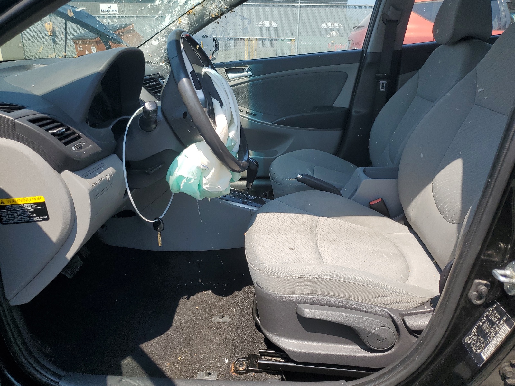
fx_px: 387
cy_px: 193
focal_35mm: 26
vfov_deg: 53.1
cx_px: 258
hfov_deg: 67.3
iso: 50
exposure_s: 1/1667
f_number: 1.5
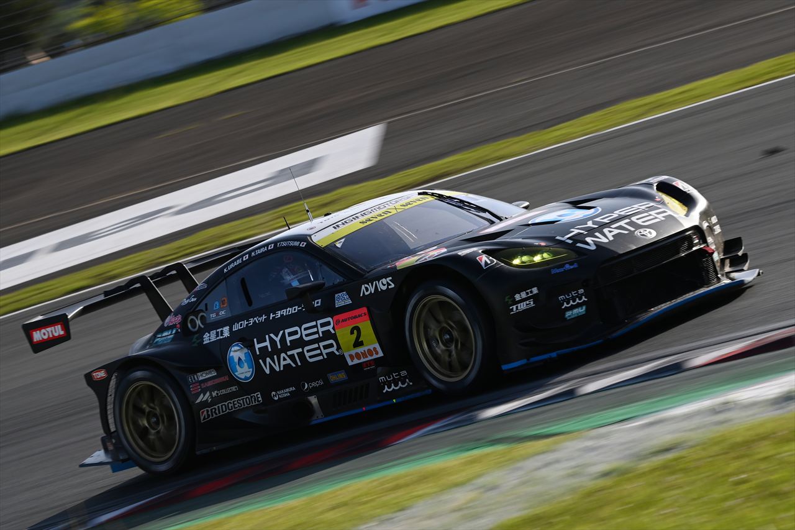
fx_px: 2981
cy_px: 265
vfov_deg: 10.2
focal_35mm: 135
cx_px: 398
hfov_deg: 15.2
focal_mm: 135
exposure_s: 1/180
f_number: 9.5
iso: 100
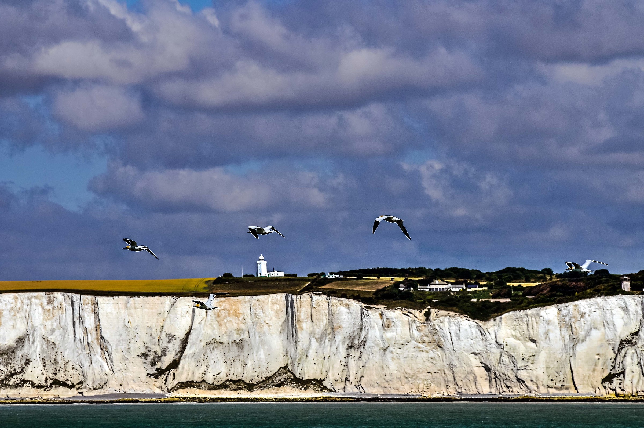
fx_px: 5360
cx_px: 322
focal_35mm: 300
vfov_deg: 4.6
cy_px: 214
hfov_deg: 6.9
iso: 200
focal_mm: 200
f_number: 7.1
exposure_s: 1/1000
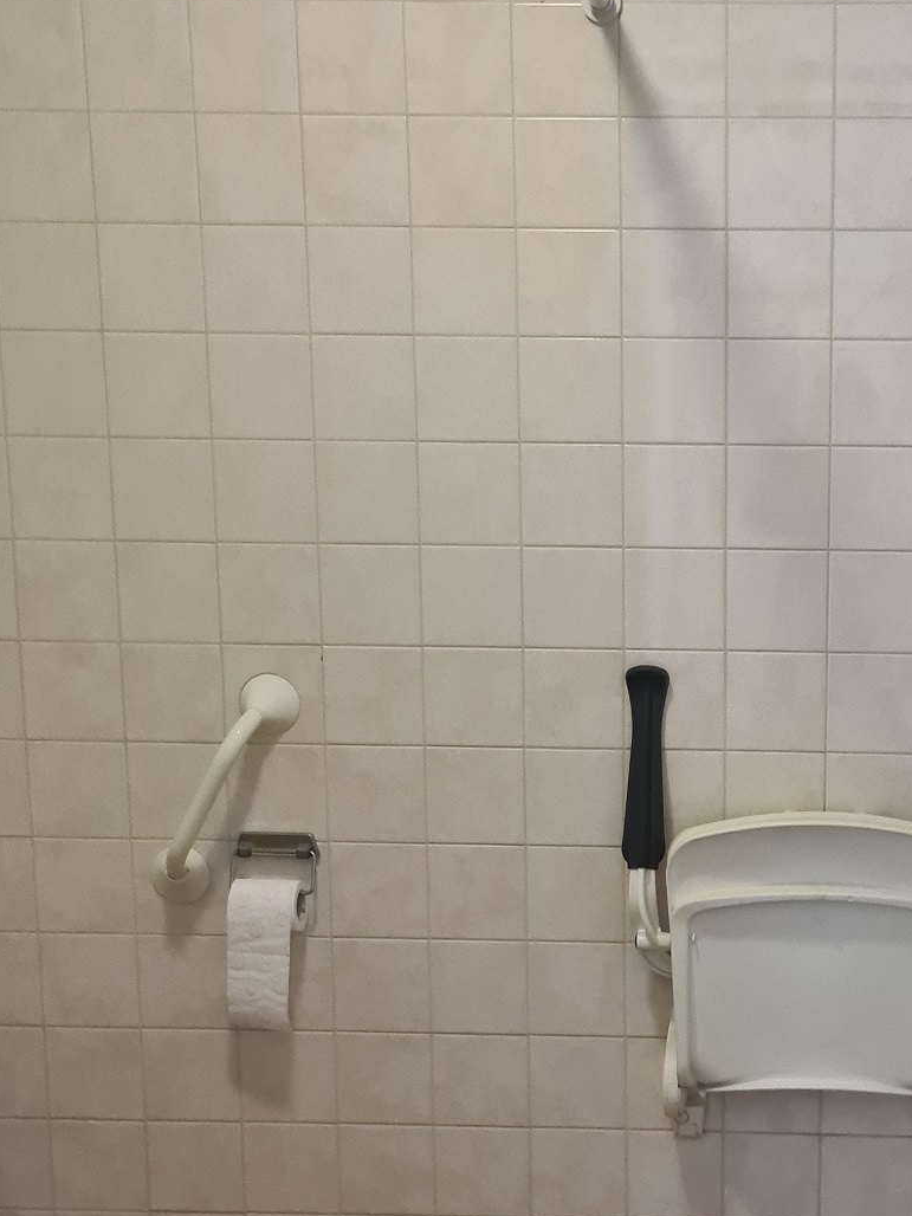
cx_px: 777
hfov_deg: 27.8
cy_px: 739
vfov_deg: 37.3
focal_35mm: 51
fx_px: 1792
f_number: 1.8
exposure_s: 1/50
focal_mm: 5.4
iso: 640
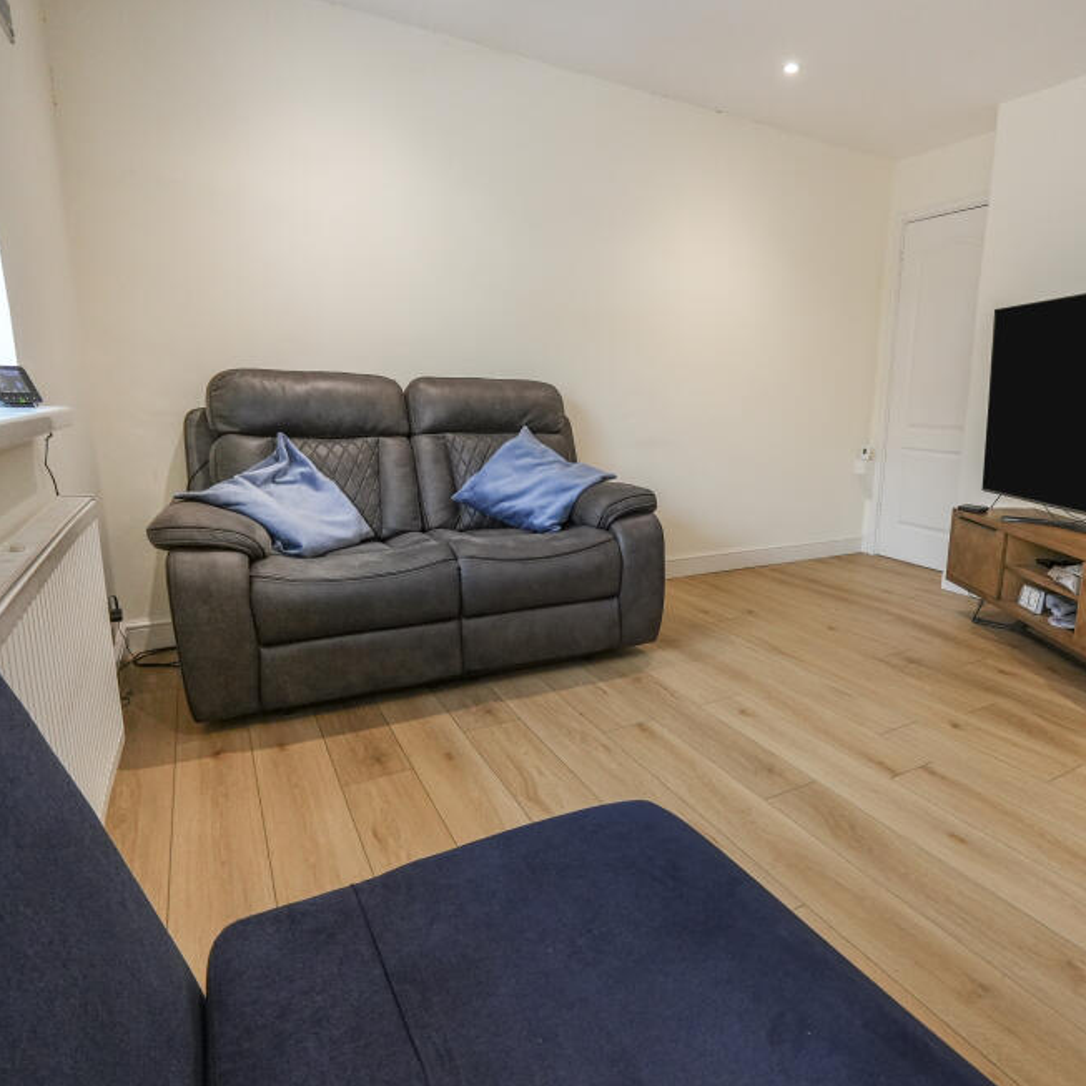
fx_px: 710
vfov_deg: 74.8
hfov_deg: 74.1
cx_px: 649
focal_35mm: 20
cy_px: 538
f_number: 4
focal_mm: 10
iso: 1250
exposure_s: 1/160
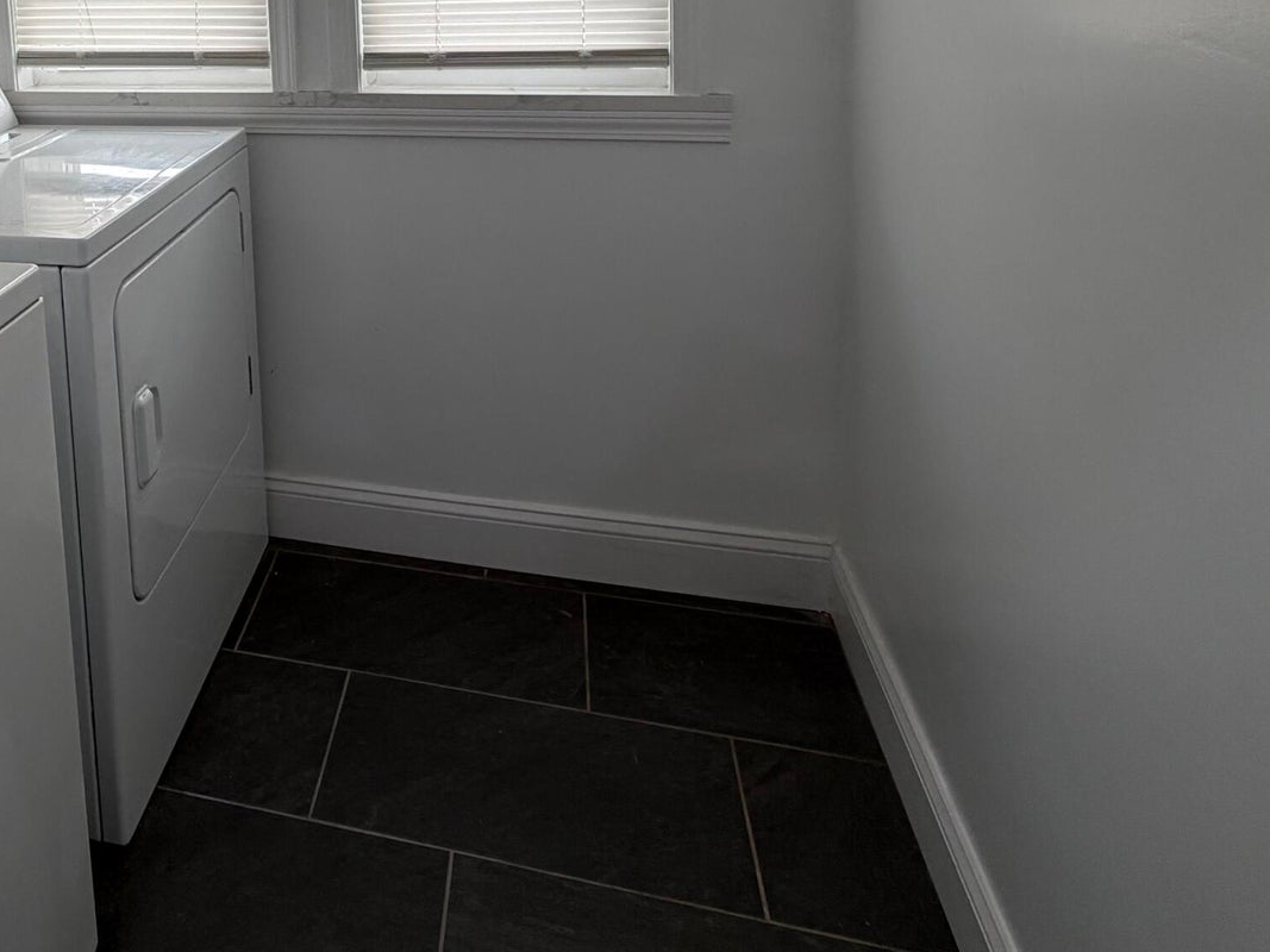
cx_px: 265
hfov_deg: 58.8
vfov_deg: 43.6
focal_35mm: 28
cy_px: 29
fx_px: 1027
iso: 160
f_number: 2.2
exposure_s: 1/120
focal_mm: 2.22
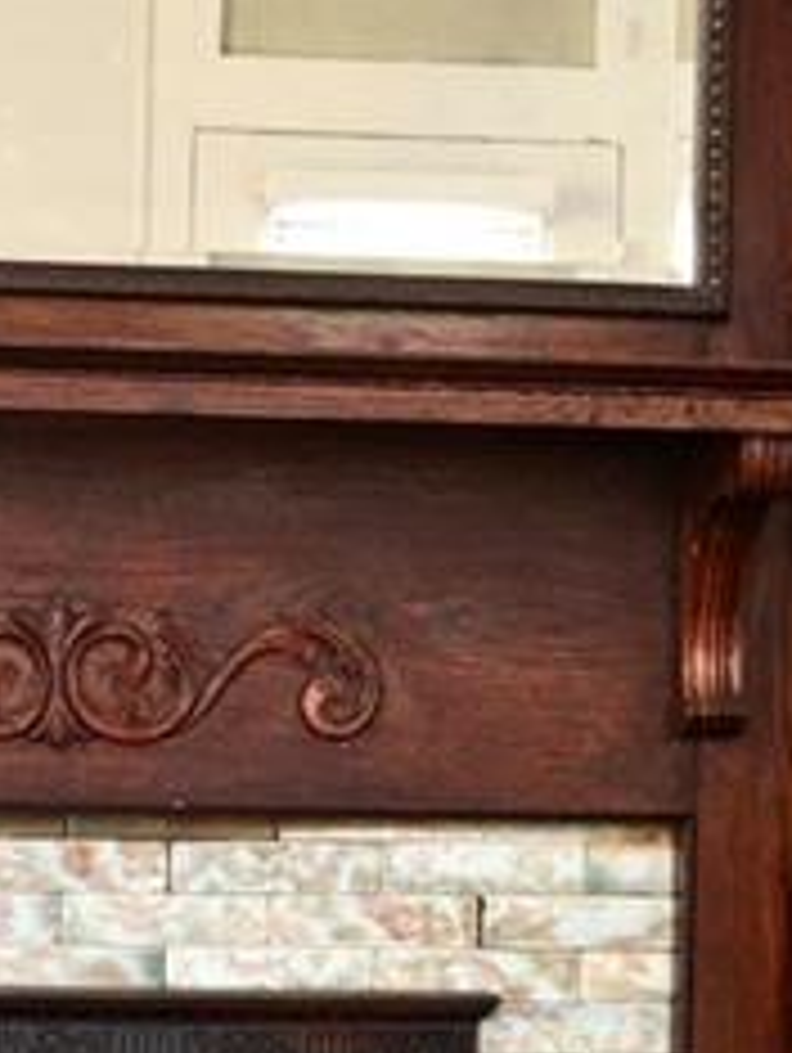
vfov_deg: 20.5
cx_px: 122
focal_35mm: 95
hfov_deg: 15.5
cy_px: 747
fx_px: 2893
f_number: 2.2
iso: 25
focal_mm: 4.15
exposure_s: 1/32
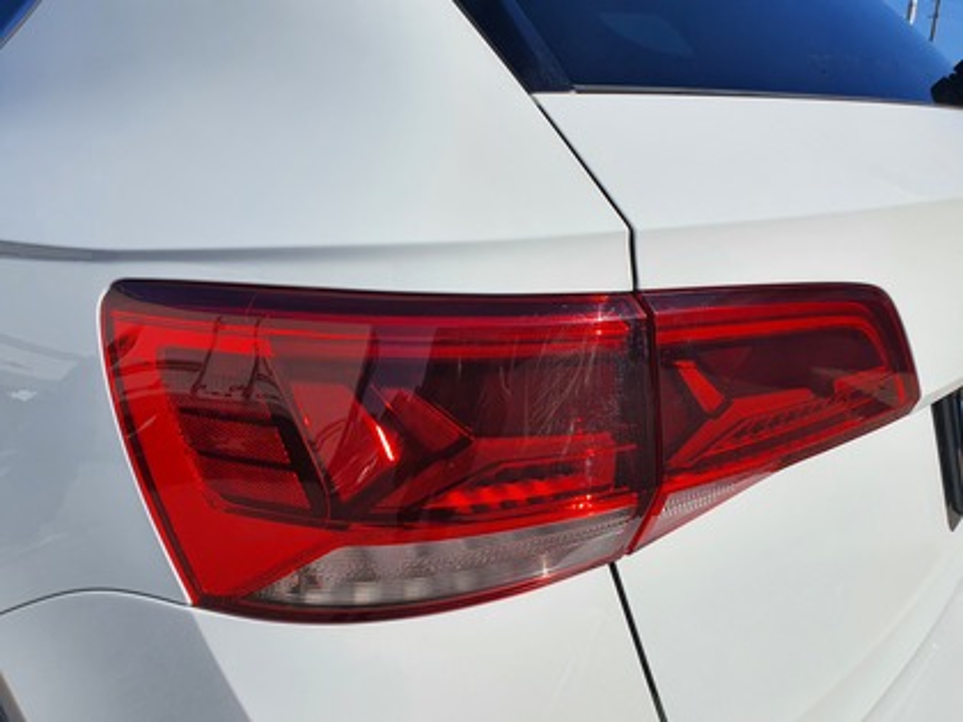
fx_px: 723
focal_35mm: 26
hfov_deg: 67.3
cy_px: 361
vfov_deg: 53.1
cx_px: 482
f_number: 2.4
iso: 50
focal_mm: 4.3
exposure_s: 1/3168
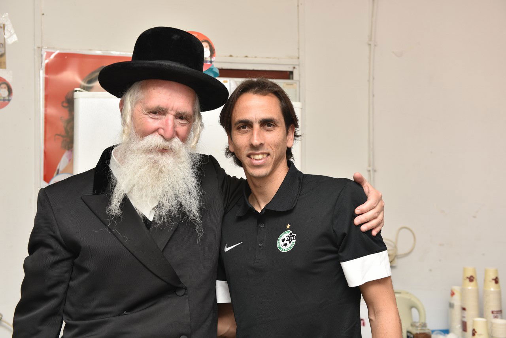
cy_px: 169
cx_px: 253
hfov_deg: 41.1
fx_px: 675
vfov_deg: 28.1
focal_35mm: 48
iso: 160
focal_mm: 48
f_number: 4.5
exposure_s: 1/250
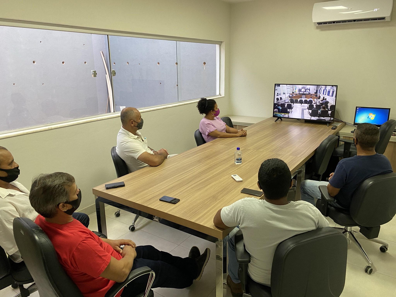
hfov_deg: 67.3
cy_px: 148
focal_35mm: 26
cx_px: 198
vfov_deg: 53.1
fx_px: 297
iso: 80
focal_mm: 4.25
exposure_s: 1/60
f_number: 1.8
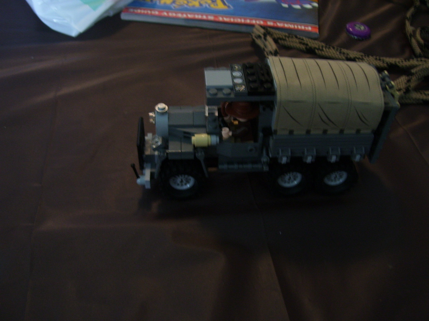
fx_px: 459
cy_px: 160
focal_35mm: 37
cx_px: 214
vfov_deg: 38.7
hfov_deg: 50.1
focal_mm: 6
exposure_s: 1/8
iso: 160
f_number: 2.7
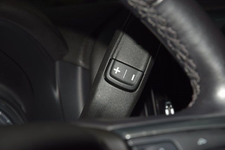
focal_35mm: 105
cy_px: 75
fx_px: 656
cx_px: 112
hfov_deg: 19.5
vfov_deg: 13.0
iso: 100
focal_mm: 70
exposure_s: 1/125
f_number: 8
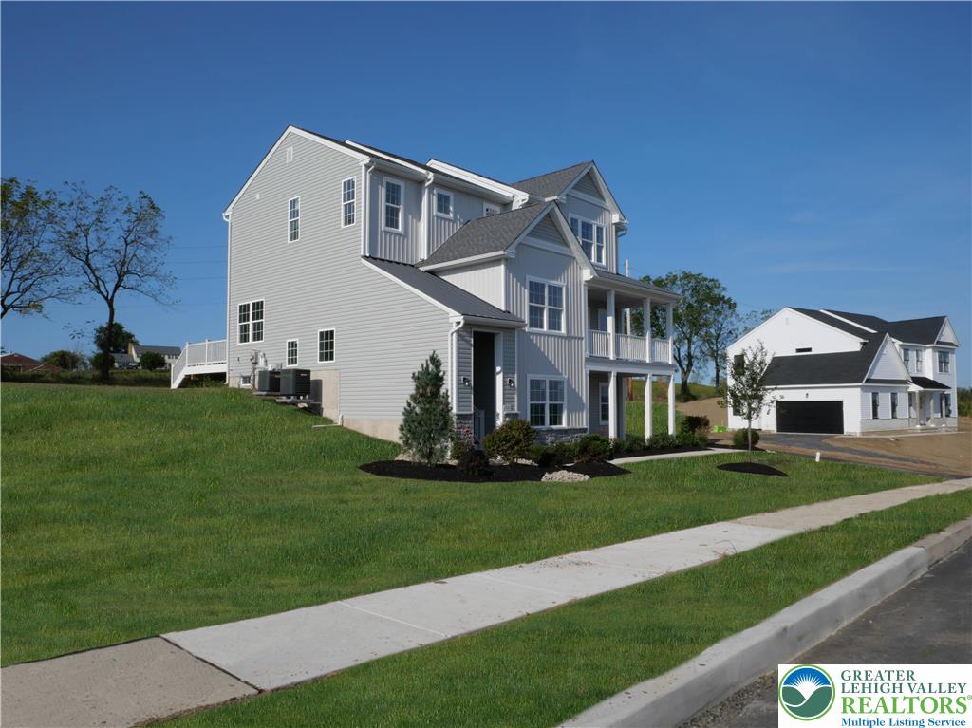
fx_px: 674
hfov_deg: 71.6
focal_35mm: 24
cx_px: 486
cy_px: 364
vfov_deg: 56.8
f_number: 18
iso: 200
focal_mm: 12
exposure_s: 1/160
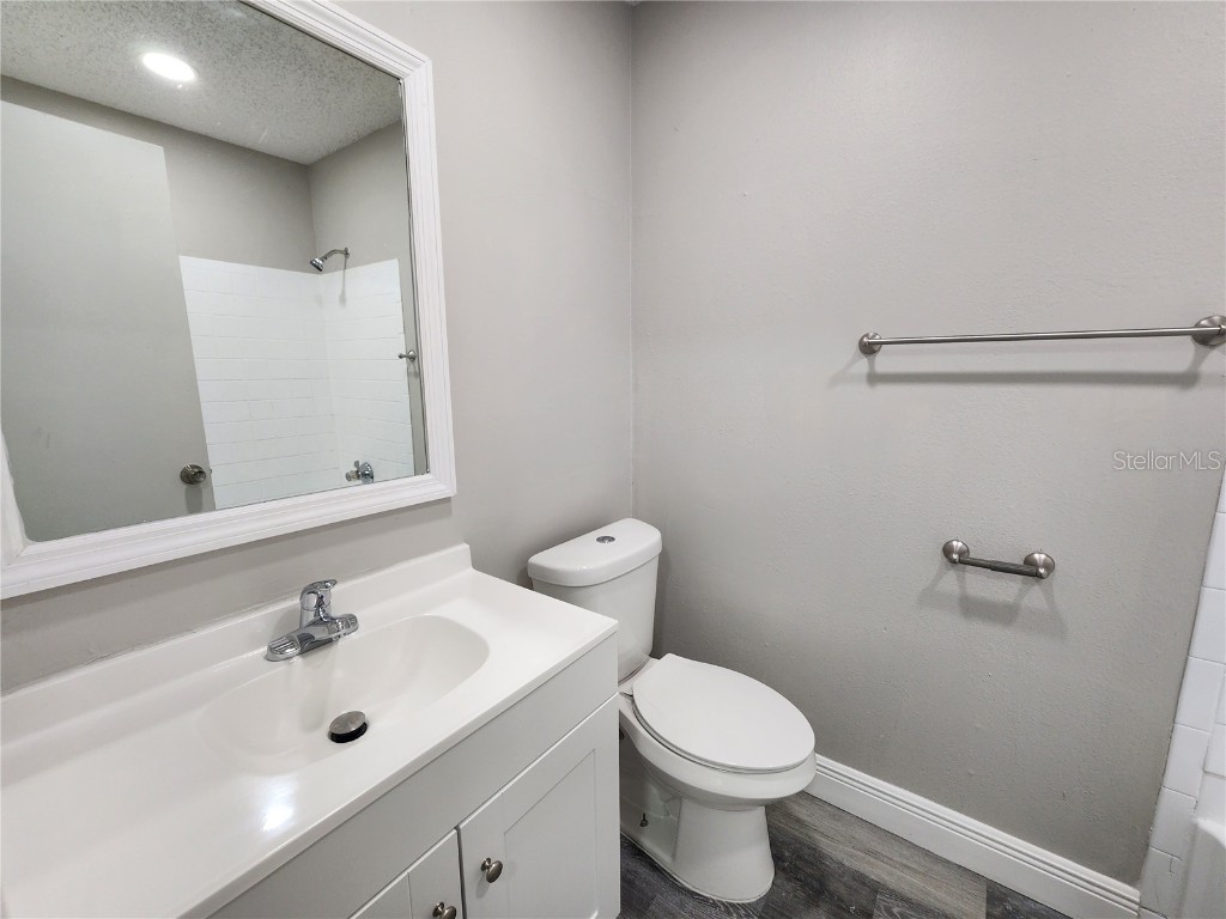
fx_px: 460
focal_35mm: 13
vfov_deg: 89.9
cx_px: 613
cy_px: 460
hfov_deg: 106.2
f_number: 2.2
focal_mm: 2.2
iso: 160
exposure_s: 1/60
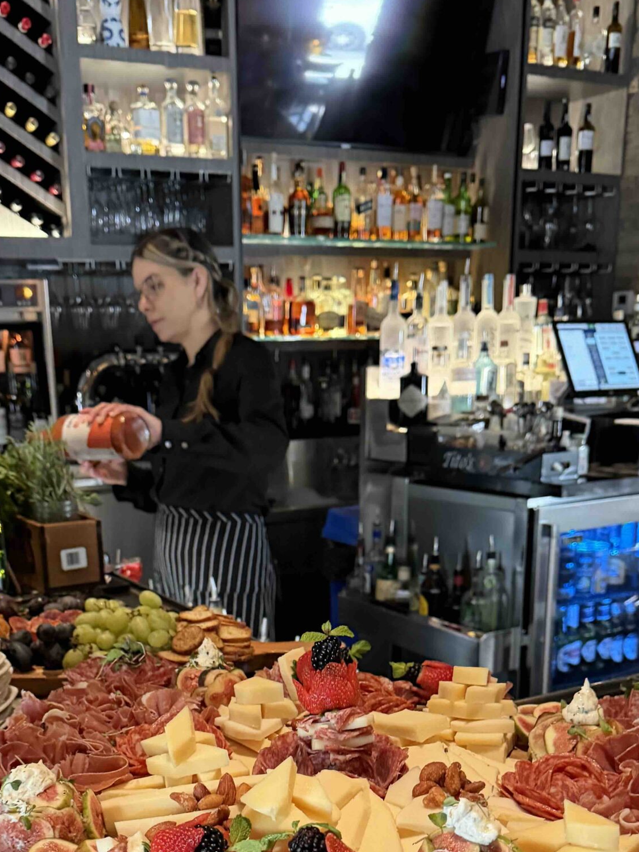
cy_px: 674
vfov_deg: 43.7
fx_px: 1009
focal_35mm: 41
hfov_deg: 35.0
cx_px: 249
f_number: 1.78
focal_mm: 6.76
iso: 800
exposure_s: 1/60
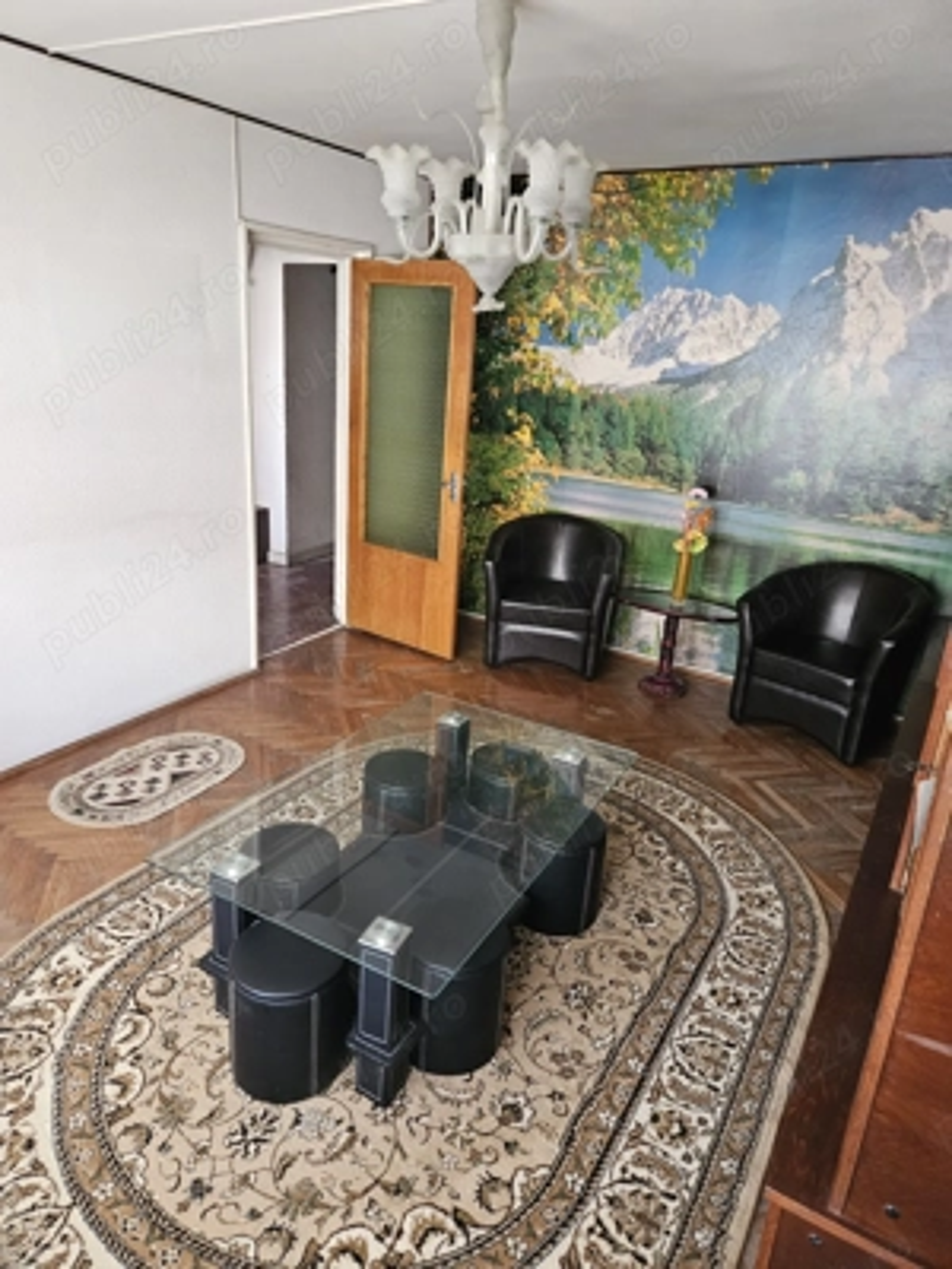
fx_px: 843
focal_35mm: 23
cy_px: 634
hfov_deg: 58.9
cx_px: 476
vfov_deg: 73.9
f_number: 1.8
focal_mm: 5.4
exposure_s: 1/101
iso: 1000
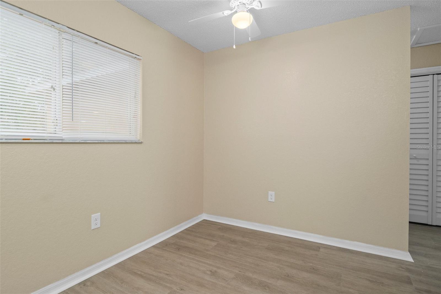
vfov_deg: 67.4
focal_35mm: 18
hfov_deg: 90.0
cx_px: 220
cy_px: 147
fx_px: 220
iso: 320
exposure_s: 1/5
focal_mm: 12
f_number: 8
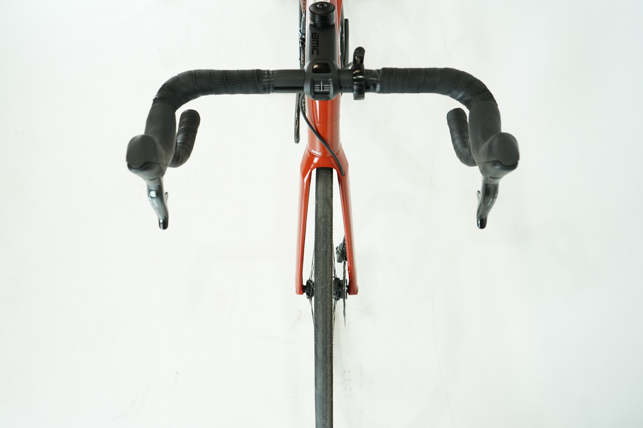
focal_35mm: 31
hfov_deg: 60.3
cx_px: 322
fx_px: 554
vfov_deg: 42.3
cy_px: 214
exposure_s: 1/200
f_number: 5
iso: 1600
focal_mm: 31
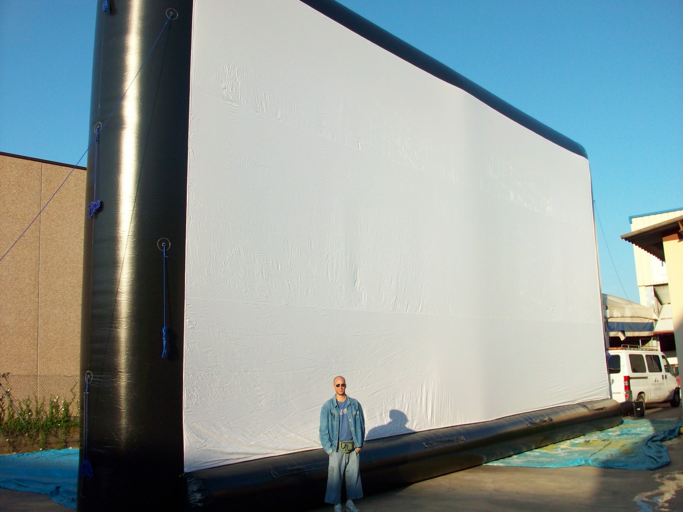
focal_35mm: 34
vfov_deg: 41.8
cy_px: 256
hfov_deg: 54.0
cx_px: 342
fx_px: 671
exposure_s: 1/714
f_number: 2.8
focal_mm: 5.7
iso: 64
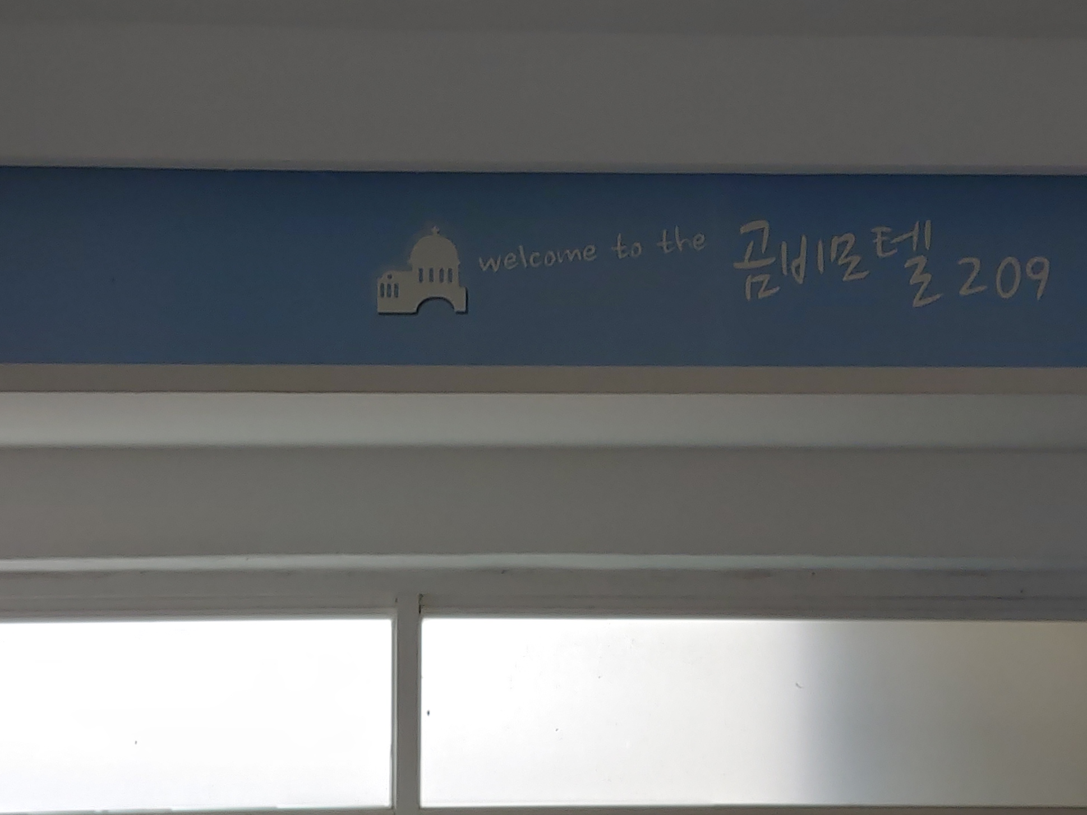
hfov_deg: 18.9
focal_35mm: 104
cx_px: 646
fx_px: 3266
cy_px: 342
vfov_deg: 14.2
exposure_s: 1/30
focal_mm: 5.88
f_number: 2.4
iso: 50
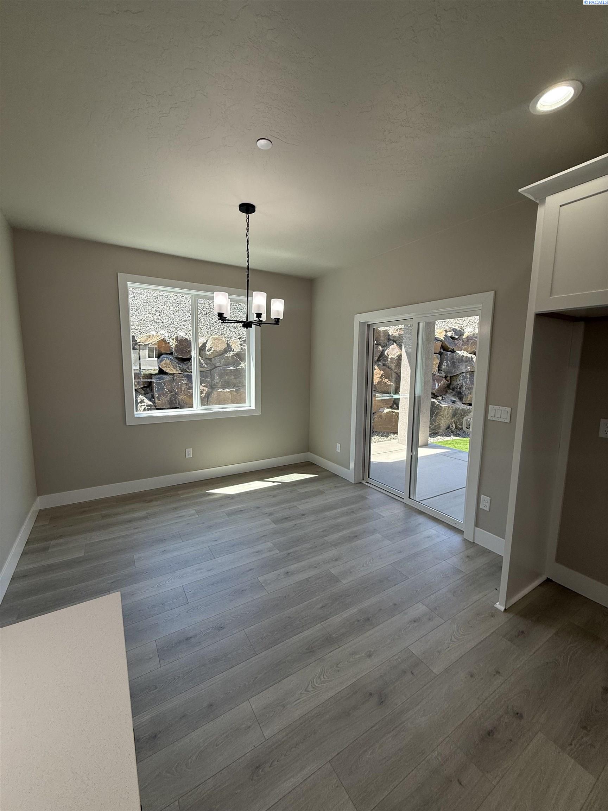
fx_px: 328
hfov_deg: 85.7
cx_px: 304
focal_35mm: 14
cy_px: 406
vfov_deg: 102.1
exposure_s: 1/172
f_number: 2.2
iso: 64
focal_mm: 2.22
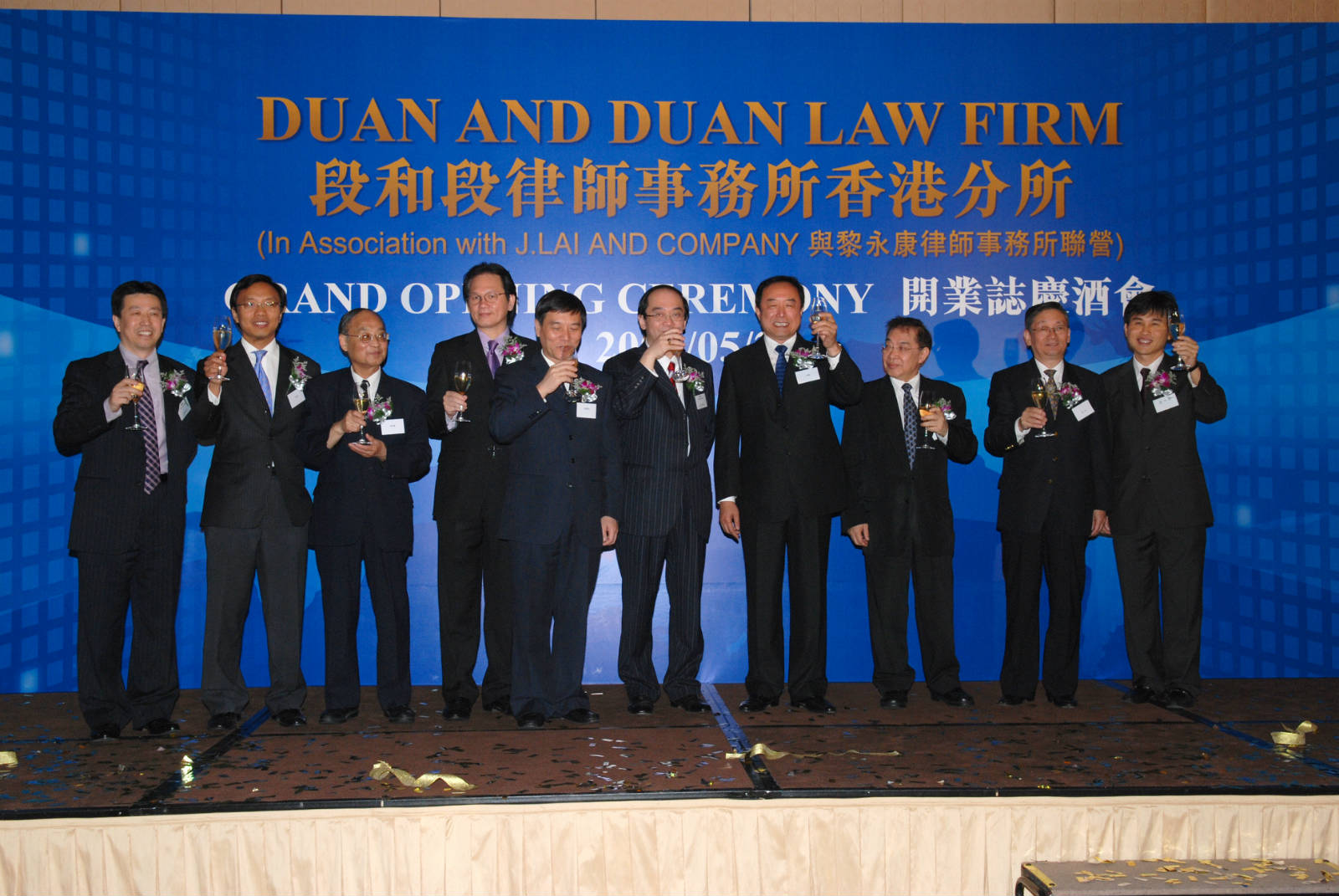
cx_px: 670
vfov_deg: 34.3
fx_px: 1452
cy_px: 448
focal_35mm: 39
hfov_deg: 49.5
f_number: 5
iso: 320
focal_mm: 26
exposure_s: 1/100
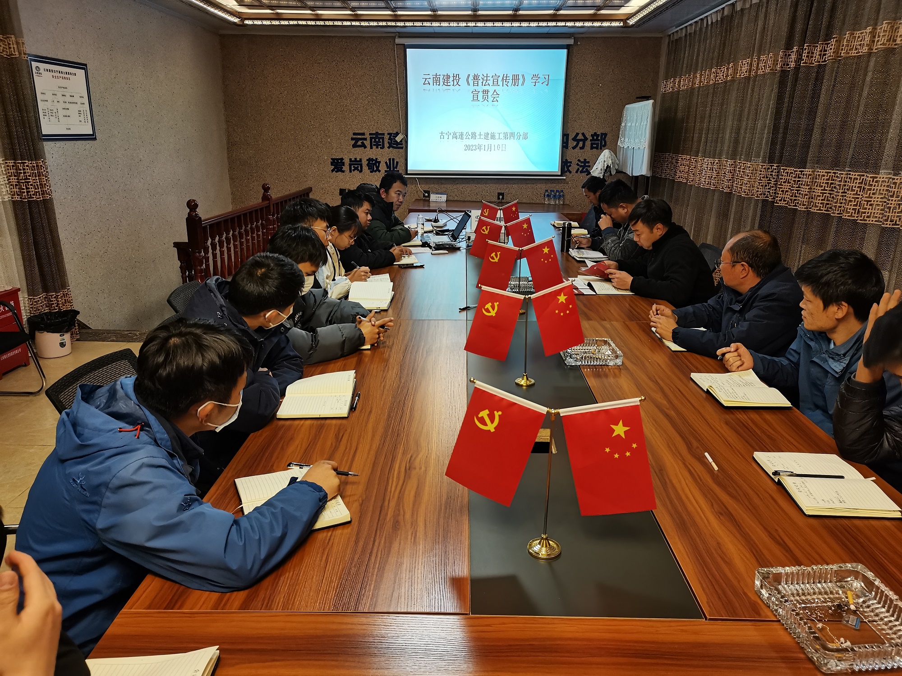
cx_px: 451
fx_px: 677
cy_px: 338
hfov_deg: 67.3
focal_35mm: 26
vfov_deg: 53.1
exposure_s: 1/50
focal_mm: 5.58
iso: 640
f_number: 1.8
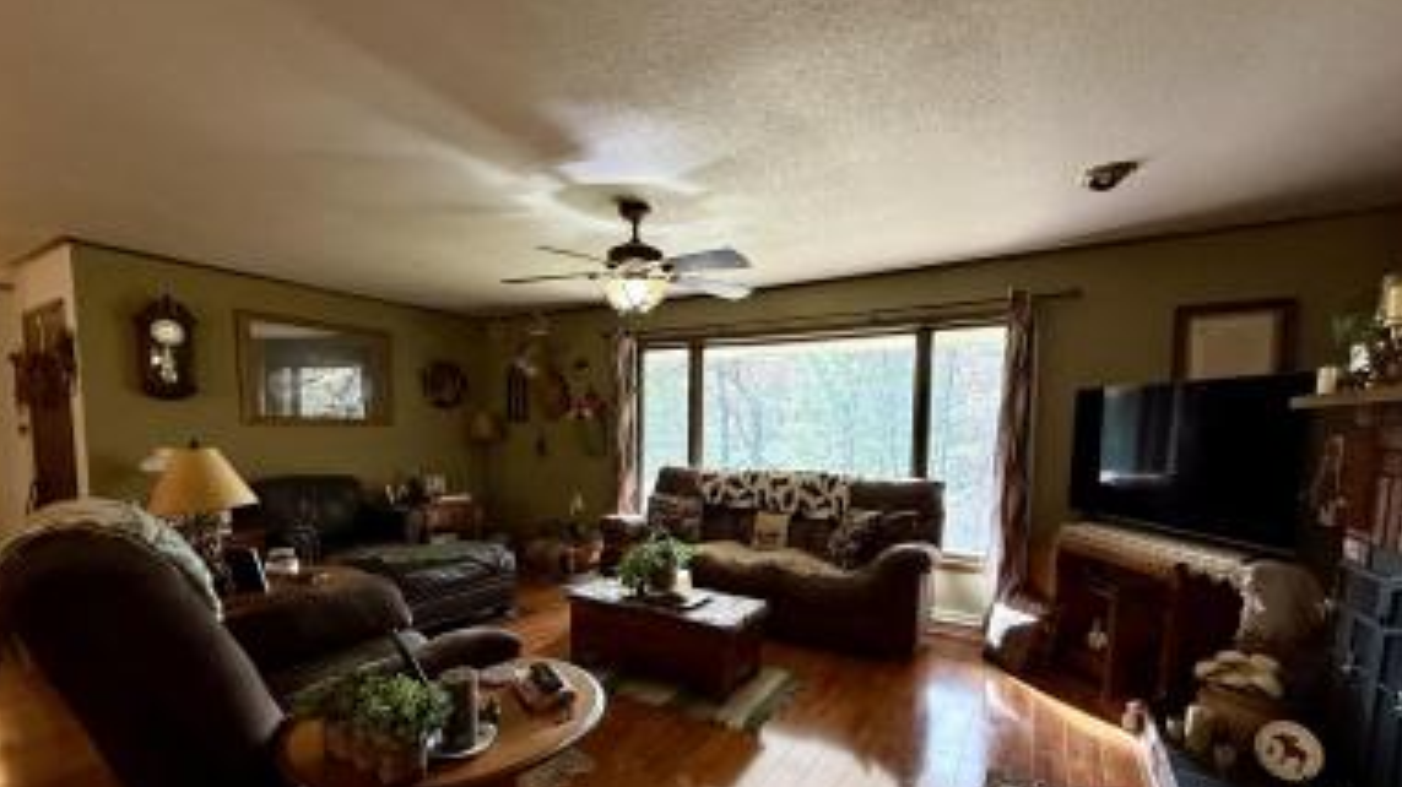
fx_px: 595
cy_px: 478
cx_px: 707
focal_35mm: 16
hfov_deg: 99.4
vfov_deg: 66.3
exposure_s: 1/120
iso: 320
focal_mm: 2.22
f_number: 2.2
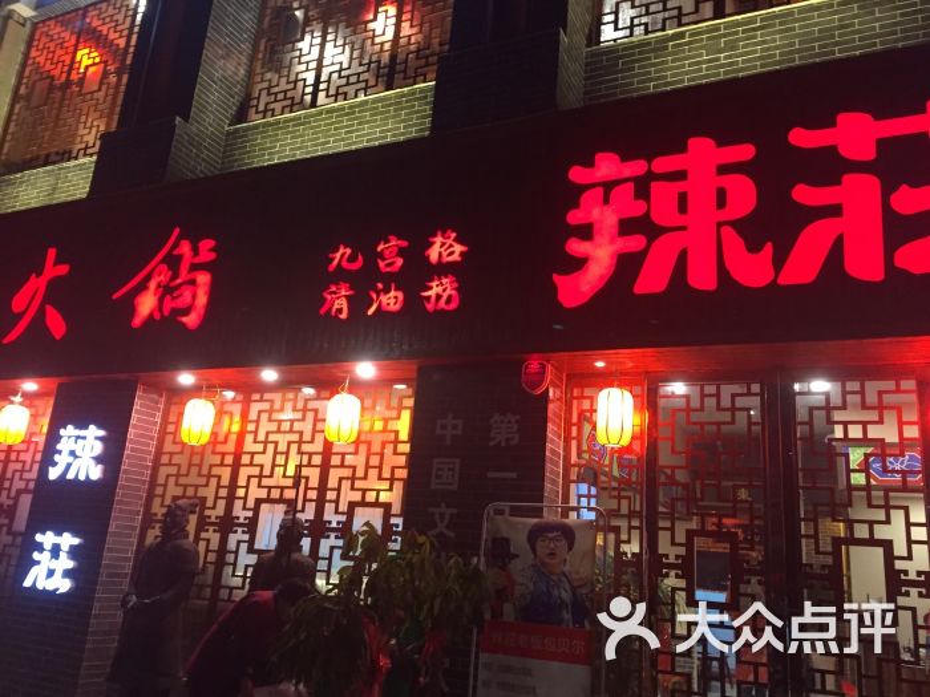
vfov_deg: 48.2
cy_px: 348
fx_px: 779
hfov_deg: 61.7
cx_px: 465
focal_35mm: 29
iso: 200
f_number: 2.2
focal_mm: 4.15
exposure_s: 1/30
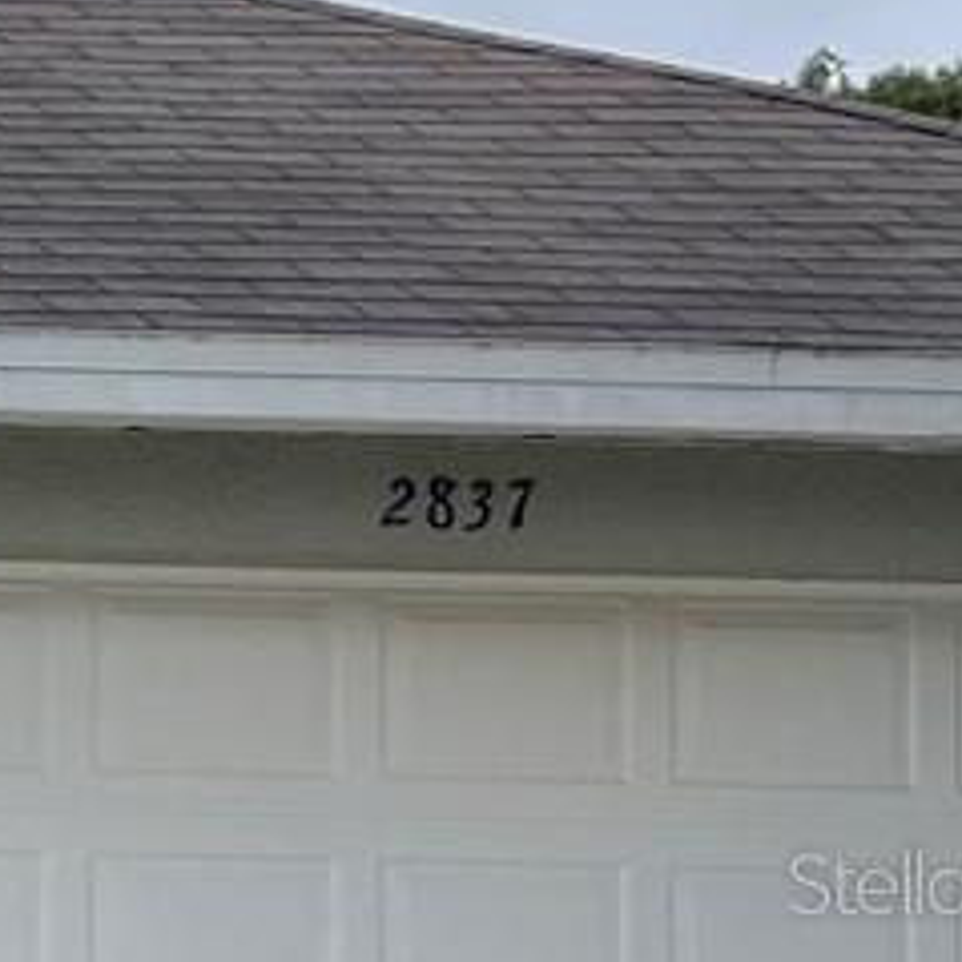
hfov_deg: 8.9
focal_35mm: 154
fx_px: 4842
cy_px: 881
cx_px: -2053
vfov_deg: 11.3
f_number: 1.6
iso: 50
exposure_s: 1/1721
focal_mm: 5.1
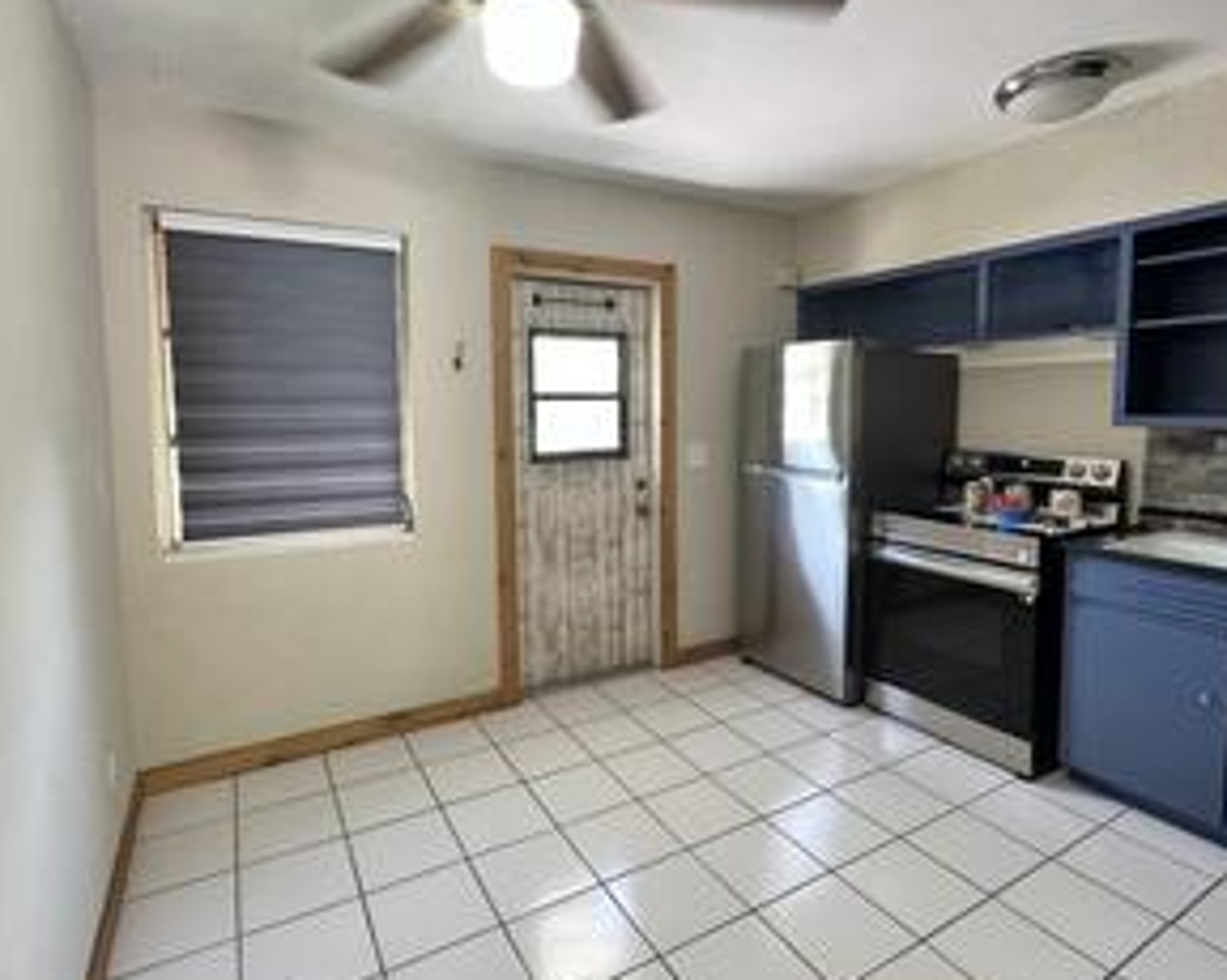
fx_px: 690
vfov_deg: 70.7
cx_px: 626
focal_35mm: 19
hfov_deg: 83.3
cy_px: 452
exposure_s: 1/60
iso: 640
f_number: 2.2
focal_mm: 2.22
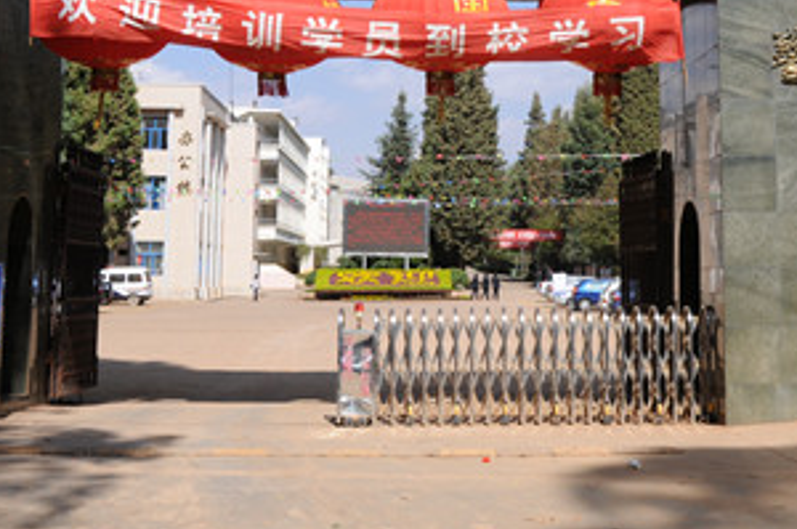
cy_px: 29
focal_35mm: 60
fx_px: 1326
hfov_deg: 33.4
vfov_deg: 21.9
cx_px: 465
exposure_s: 1/320
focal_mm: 20
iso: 200
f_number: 10
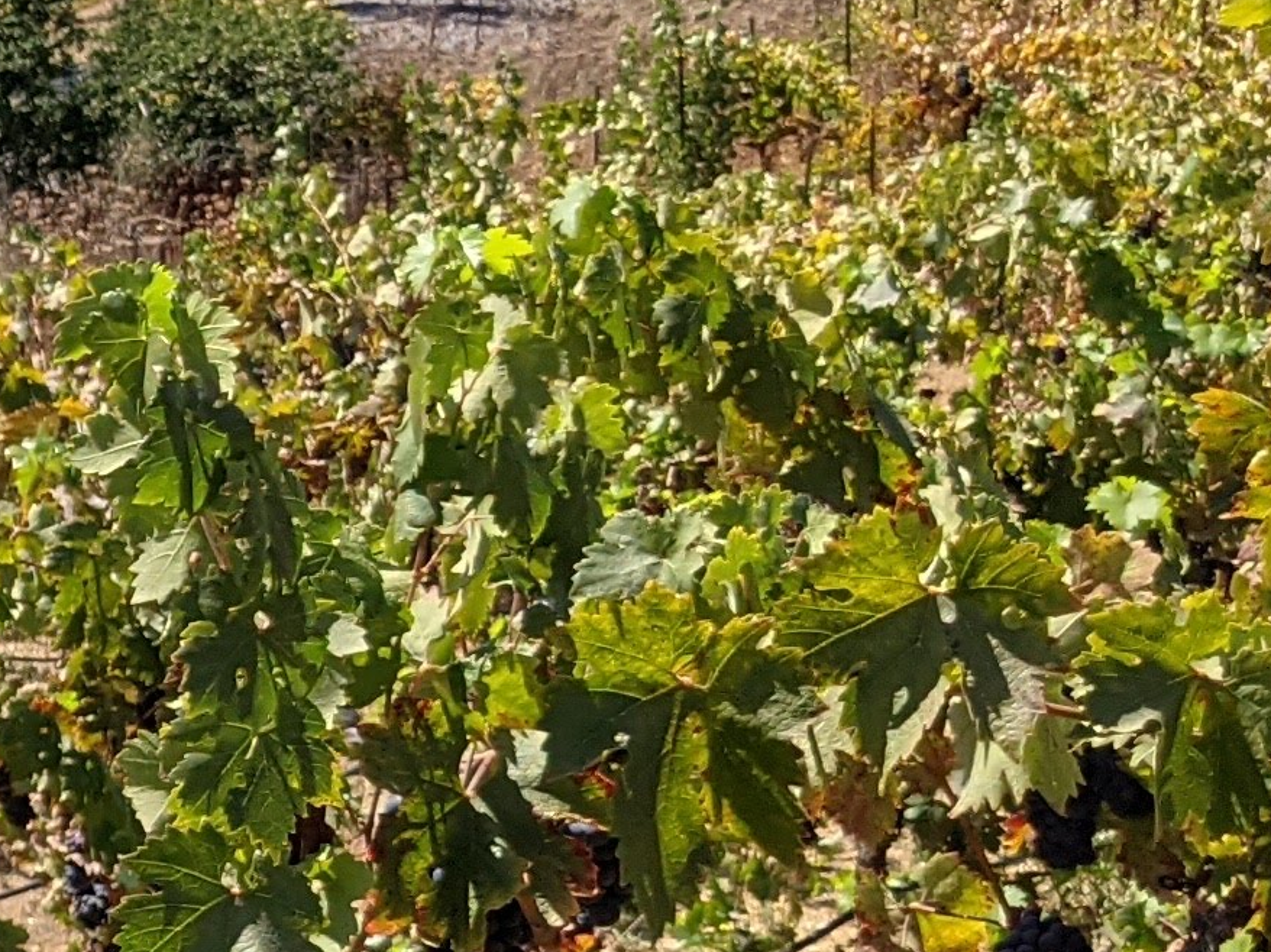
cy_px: 716
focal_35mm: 124
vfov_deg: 11.9
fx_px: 4552
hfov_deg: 13.9
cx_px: -1131
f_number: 1.73
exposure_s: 1/3344
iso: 48
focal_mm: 4.38
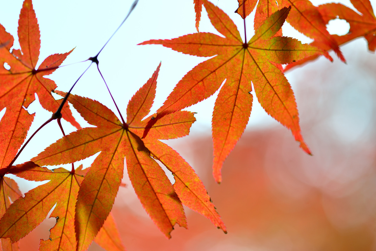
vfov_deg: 12.3
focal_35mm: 111
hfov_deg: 18.4
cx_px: 194
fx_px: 1159
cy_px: 121
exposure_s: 1/100
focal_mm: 105
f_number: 4
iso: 160
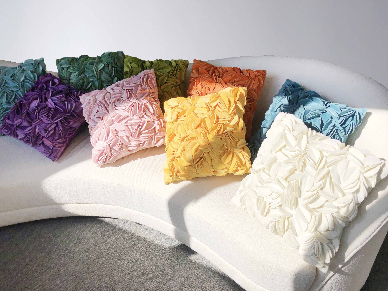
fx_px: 314
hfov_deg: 63.4
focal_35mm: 28
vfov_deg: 49.7
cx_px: 194
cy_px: 146
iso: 20
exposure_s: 1/3003
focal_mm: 4
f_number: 1.8
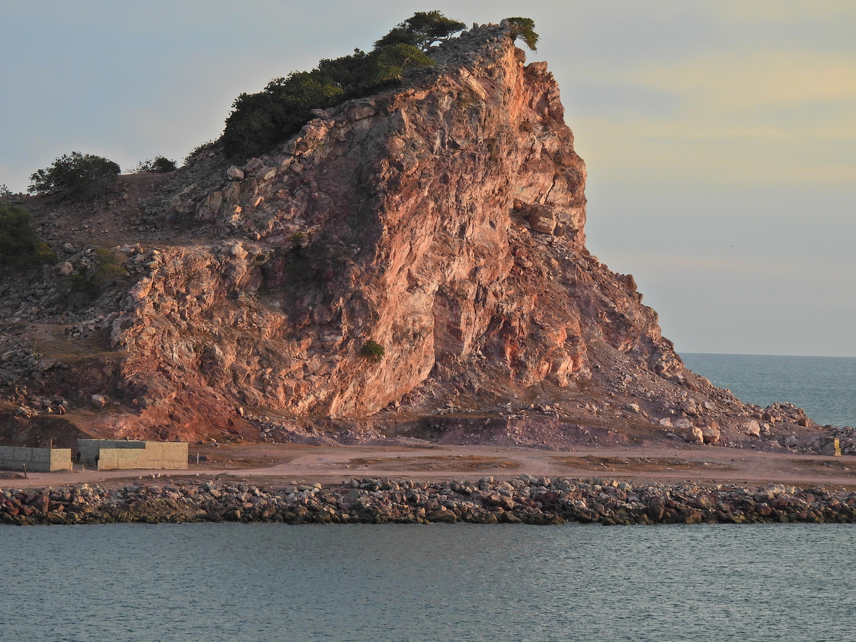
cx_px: 428
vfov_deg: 8.7
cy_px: 321
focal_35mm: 170
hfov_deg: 11.6
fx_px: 4204
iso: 100
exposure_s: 1/250
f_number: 4.5
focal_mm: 30.3
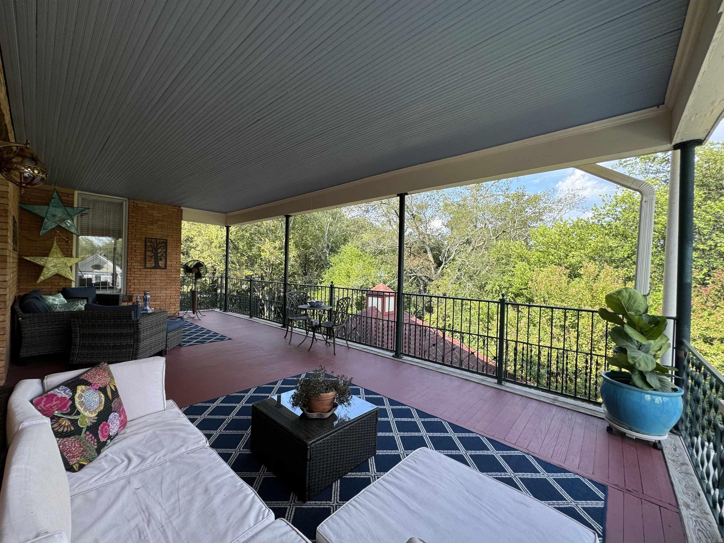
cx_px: 362
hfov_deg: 102.1
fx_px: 293
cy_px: 272
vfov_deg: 85.7
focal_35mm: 14
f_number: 2.2
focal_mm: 2.22
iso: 40
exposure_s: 1/232
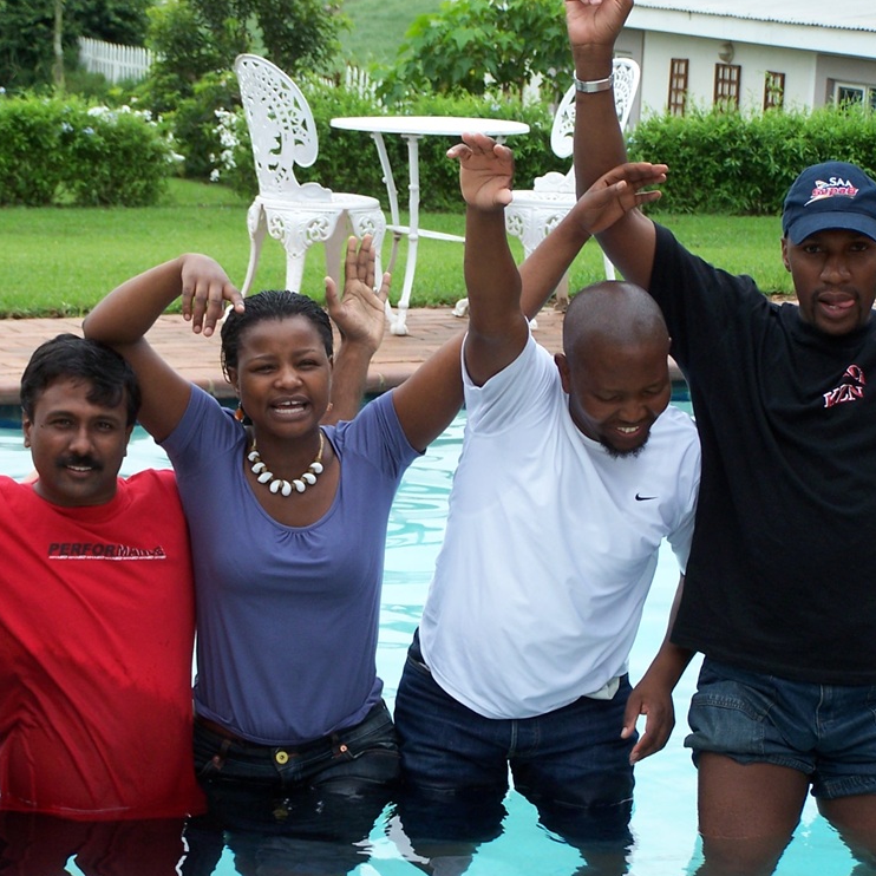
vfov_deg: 14.4
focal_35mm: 121
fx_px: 3464
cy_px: 434
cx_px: 364
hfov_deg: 14.4
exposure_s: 1/350
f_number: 3.2
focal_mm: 15.6
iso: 80
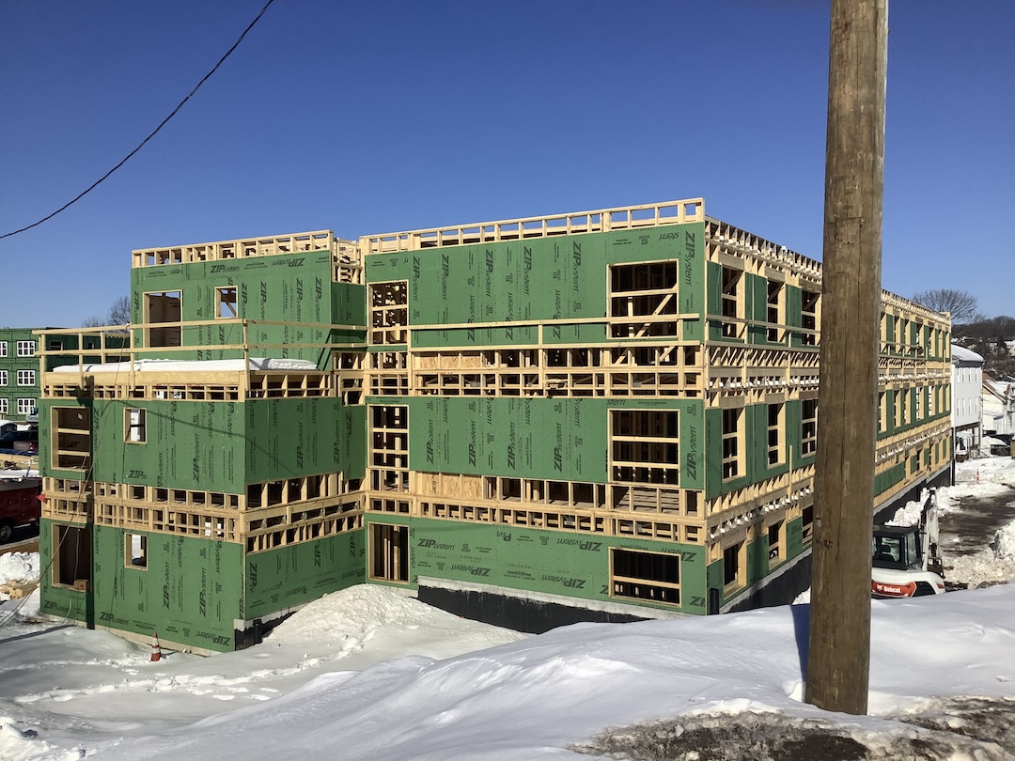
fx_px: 909
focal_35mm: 31
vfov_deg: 45.4
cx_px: 508
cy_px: 380
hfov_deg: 58.4
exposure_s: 1/3135
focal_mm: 3.3
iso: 25
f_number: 2.4
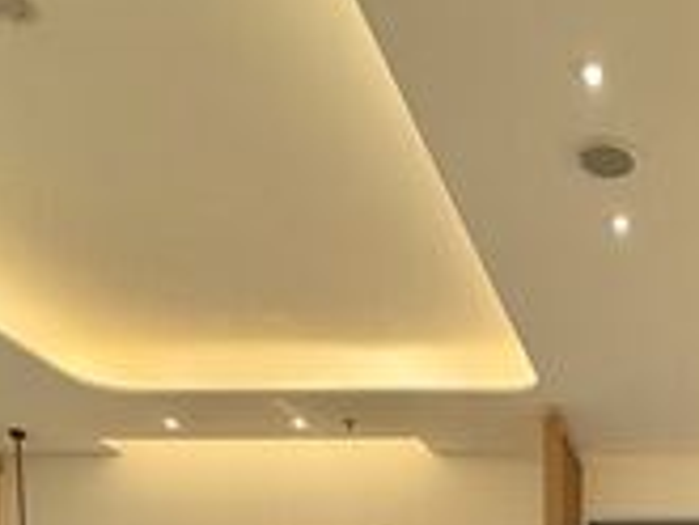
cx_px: 720
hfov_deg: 33.8
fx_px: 1031
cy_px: 834
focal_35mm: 51
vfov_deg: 22.3
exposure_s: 1/120
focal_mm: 2.22
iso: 250
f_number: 2.2
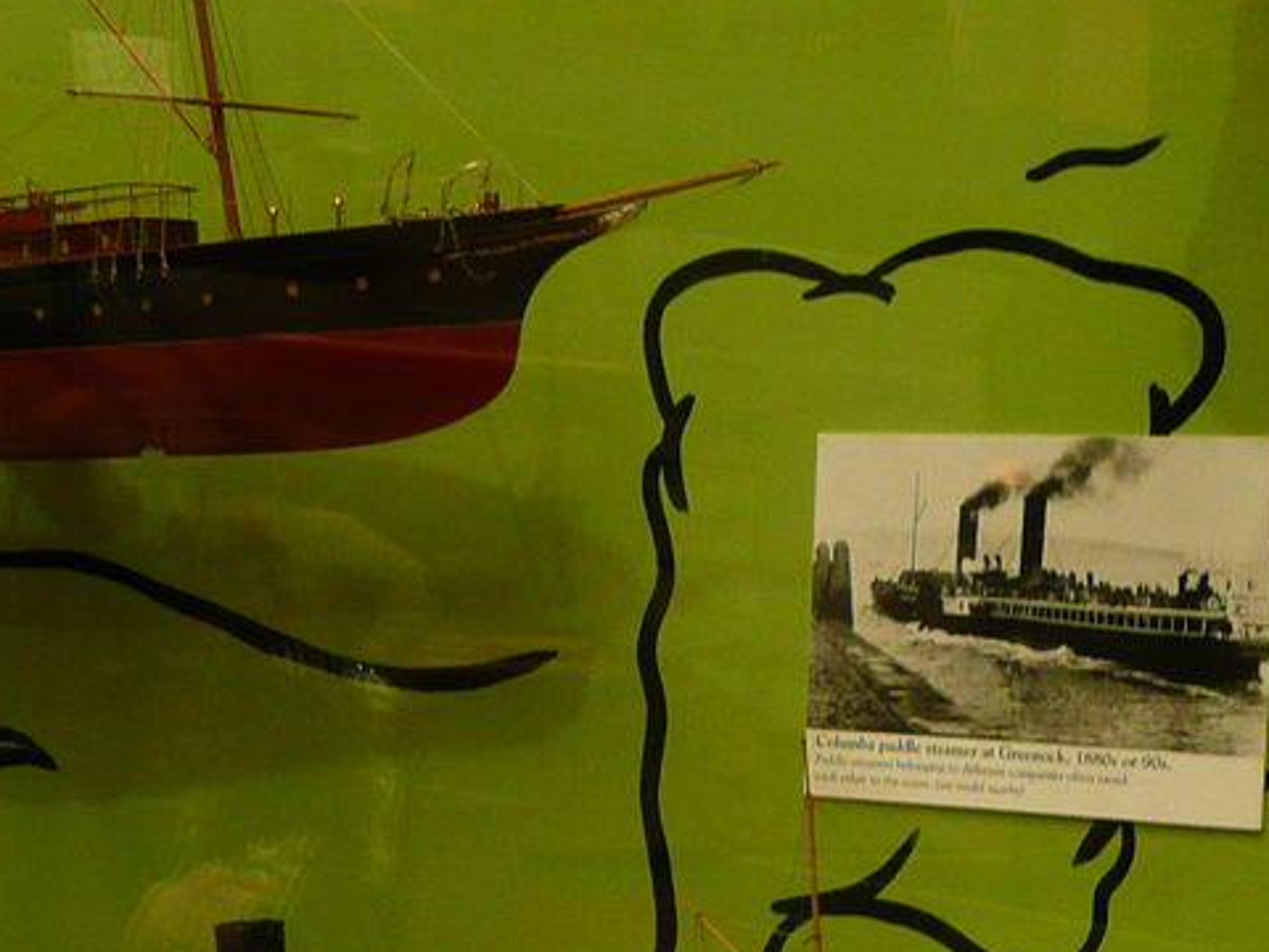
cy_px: 814
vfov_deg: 18.4
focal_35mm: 79
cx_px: 539
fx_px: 2896
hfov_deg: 24.7
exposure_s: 1/8
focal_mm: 4.6
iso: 200
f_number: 3.3
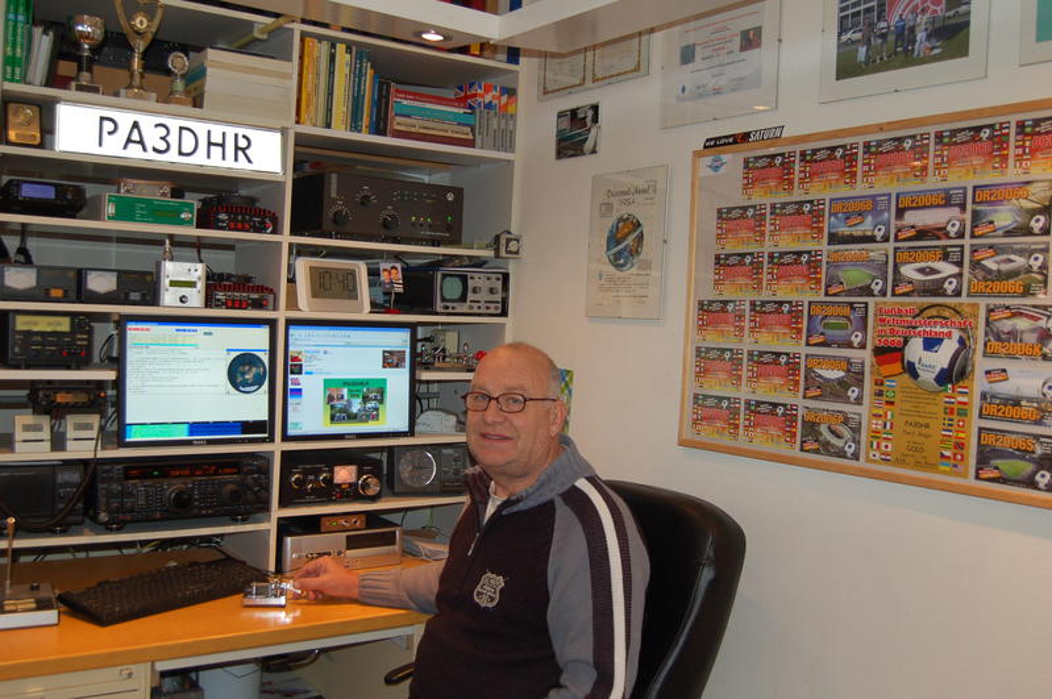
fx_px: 1007
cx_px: 526
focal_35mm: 34
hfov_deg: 55.2
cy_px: 350
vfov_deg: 38.3
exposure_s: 1/60
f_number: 3.8
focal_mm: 23
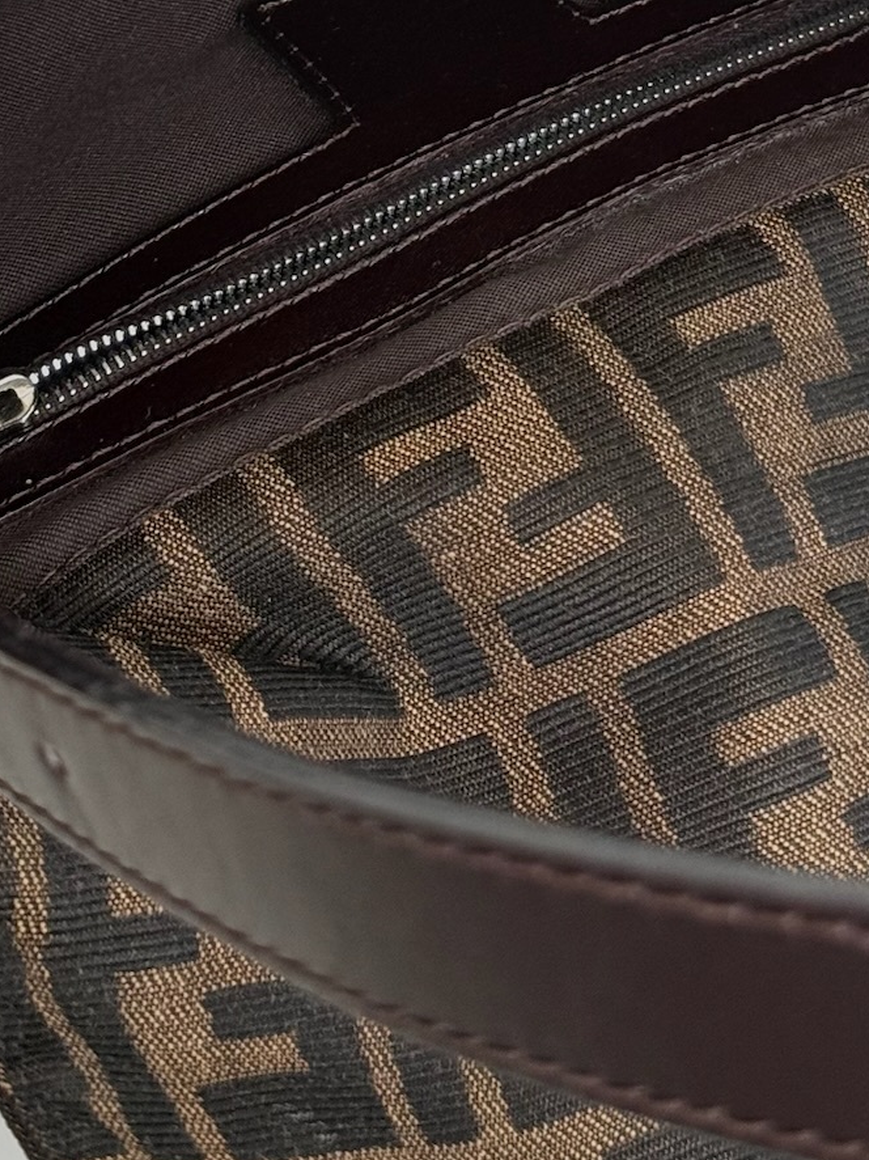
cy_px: -148
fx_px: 3717
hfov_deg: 13.3
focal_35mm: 111
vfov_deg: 17.1
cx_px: 560
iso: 250
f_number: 1.78
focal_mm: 6.76
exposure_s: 1/56
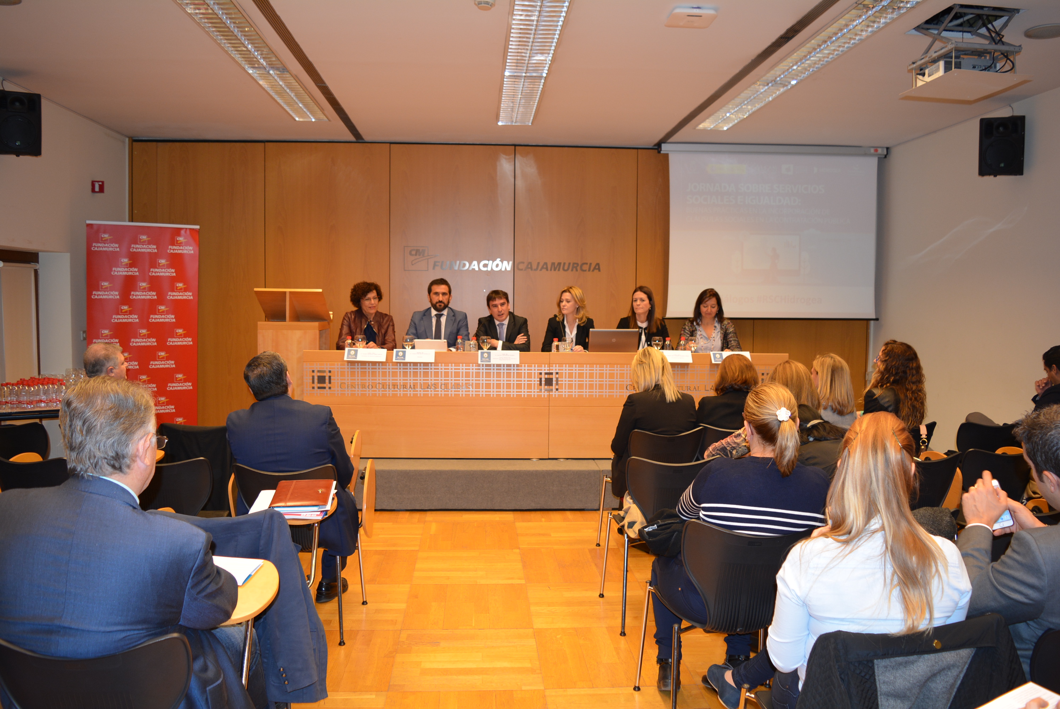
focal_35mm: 27
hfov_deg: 67.3
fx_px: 796
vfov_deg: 48.0
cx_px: 530
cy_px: 354
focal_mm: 18
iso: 400
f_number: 4
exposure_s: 1/60
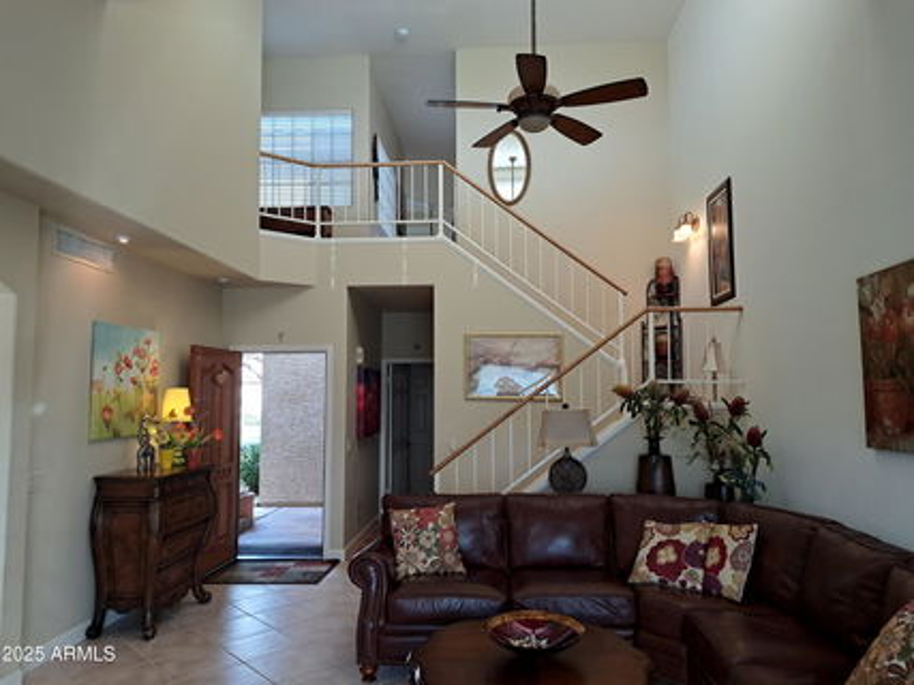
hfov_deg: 71.6
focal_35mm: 24
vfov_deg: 56.8
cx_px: 457
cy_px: 342
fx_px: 634
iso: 50
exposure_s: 1/120
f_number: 1.8
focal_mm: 5.23
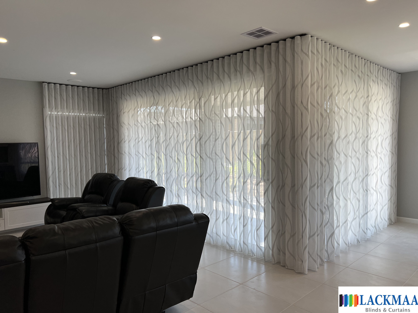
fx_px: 314
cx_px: 209
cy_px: 156
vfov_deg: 53.1
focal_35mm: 26
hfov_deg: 67.3
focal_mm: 5.7
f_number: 1.5
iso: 40
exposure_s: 1/275
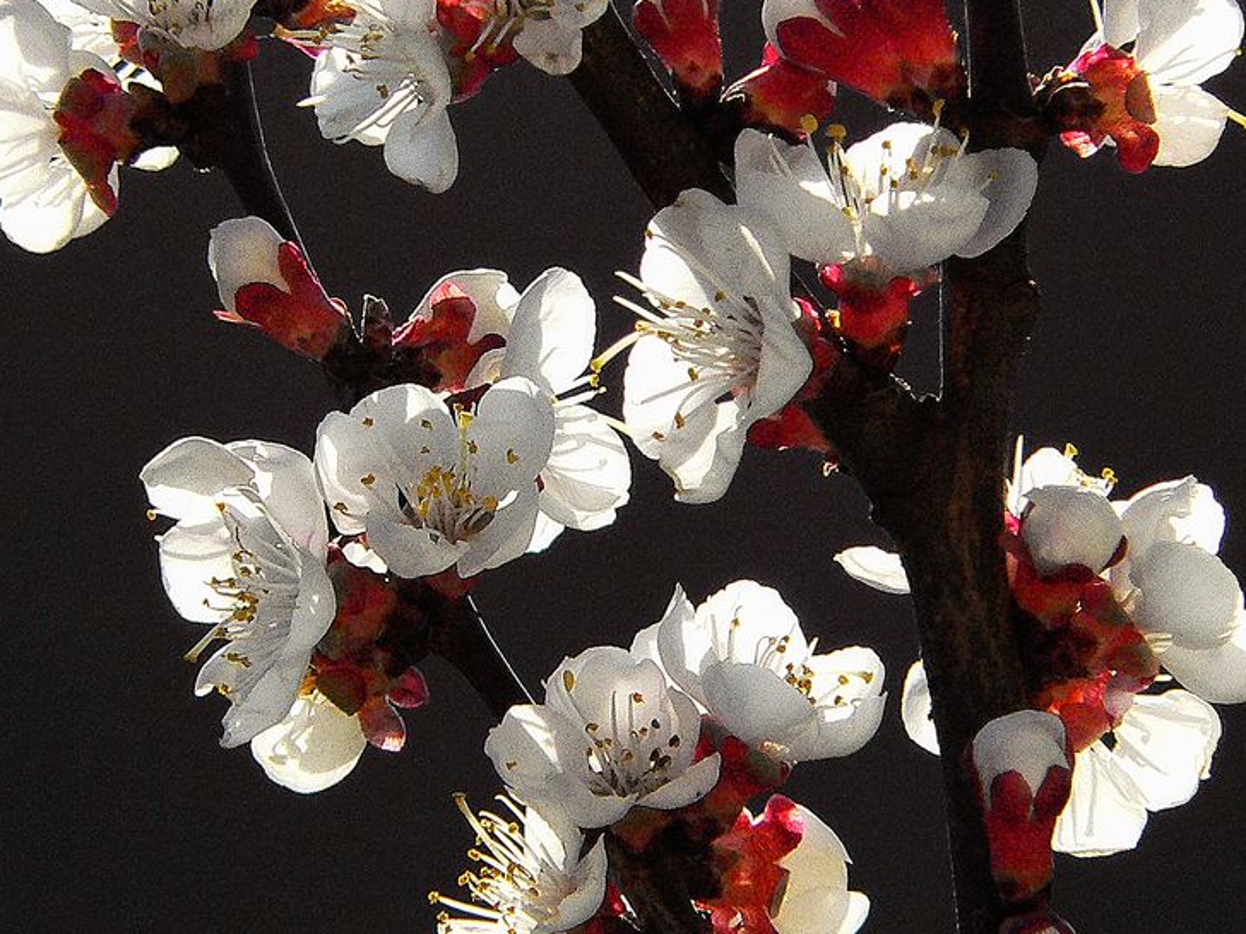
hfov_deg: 3.3
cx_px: 553
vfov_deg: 2.4
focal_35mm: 608
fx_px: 21885
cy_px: 496
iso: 400
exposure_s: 1/1000
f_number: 7.3
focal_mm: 72
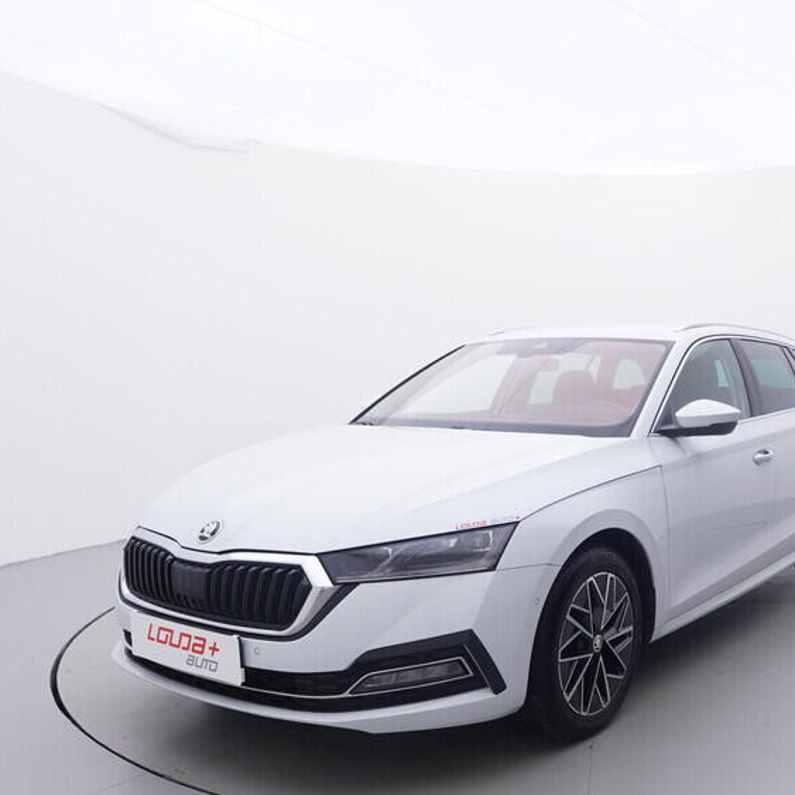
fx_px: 904
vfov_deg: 47.2
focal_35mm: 35
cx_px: 594
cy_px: 482
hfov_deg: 45.9
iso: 200
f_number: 5
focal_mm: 15
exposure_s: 1/80
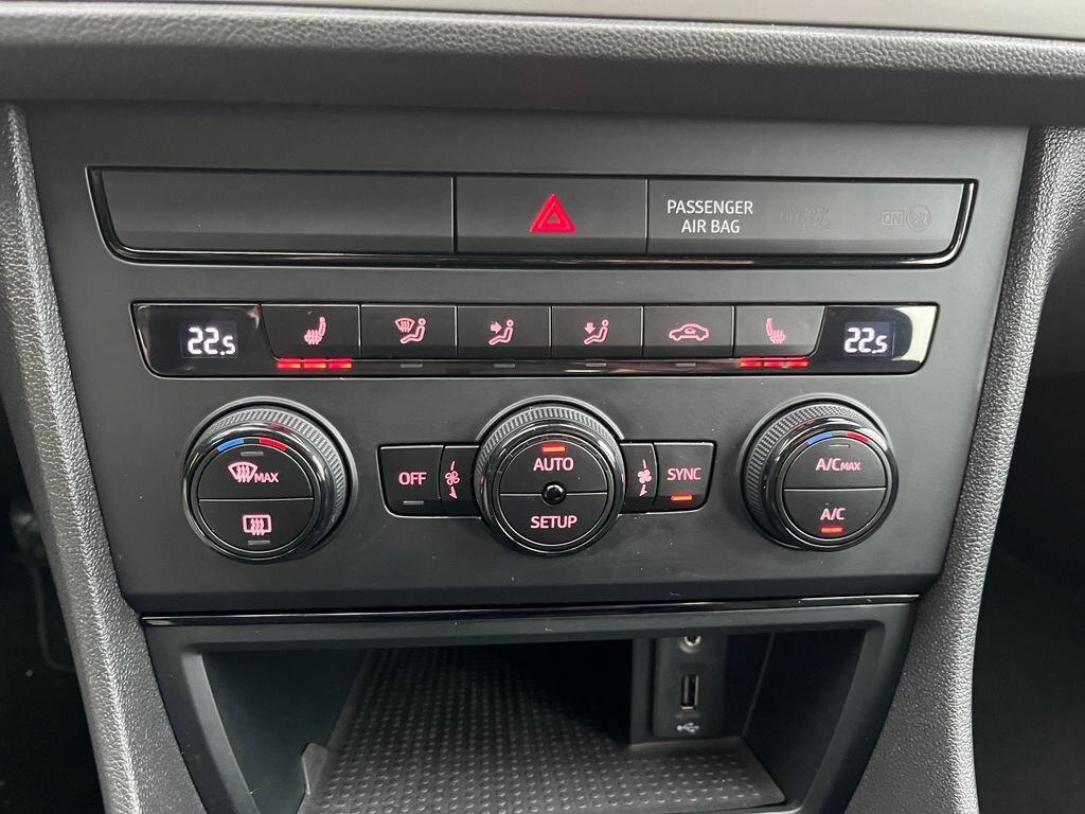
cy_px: 407
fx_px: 815
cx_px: 542
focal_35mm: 26
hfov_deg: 67.3
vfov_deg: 53.1
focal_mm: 5.1
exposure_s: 1/31
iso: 640
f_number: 1.6
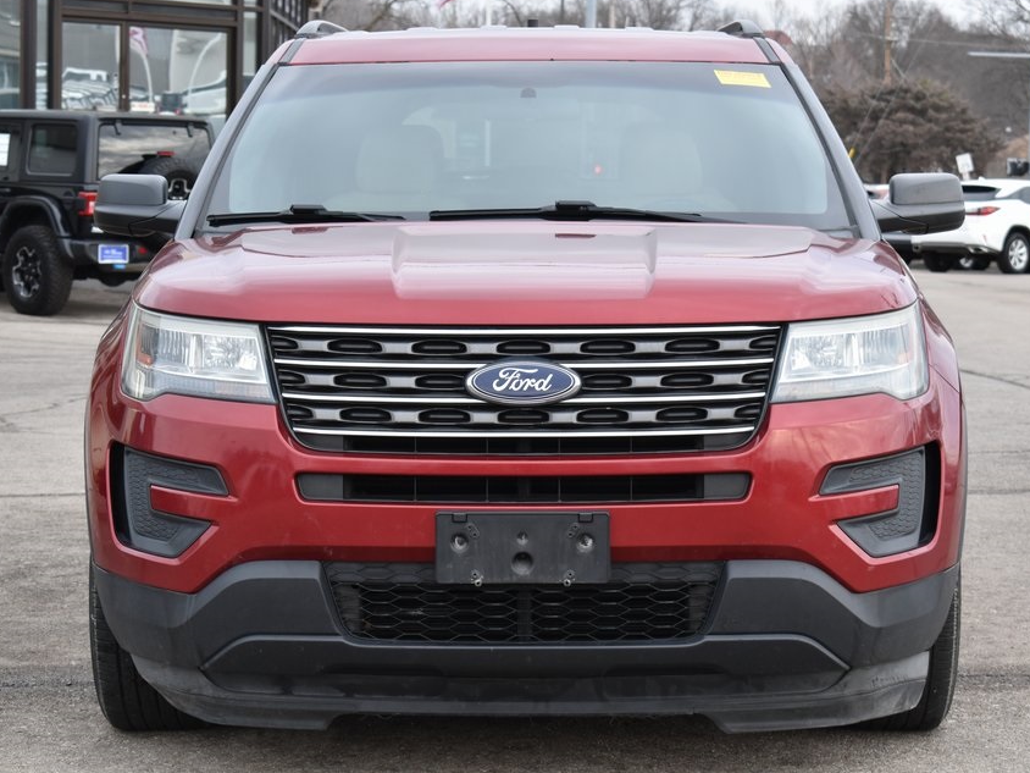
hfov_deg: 21.5
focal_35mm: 91
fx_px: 2708
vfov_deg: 16.2
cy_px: 399
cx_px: 538
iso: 400
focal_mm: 52
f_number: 5.6
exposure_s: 1/100
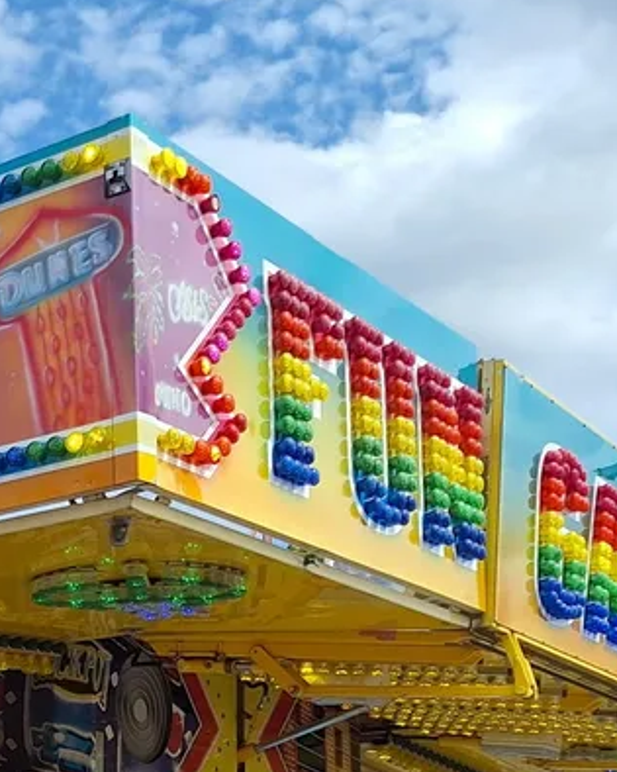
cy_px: 801
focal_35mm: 73
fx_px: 1667
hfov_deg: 18.6
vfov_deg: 24.7
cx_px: -308
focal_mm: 5.54
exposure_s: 1/2463
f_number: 1.8
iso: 40
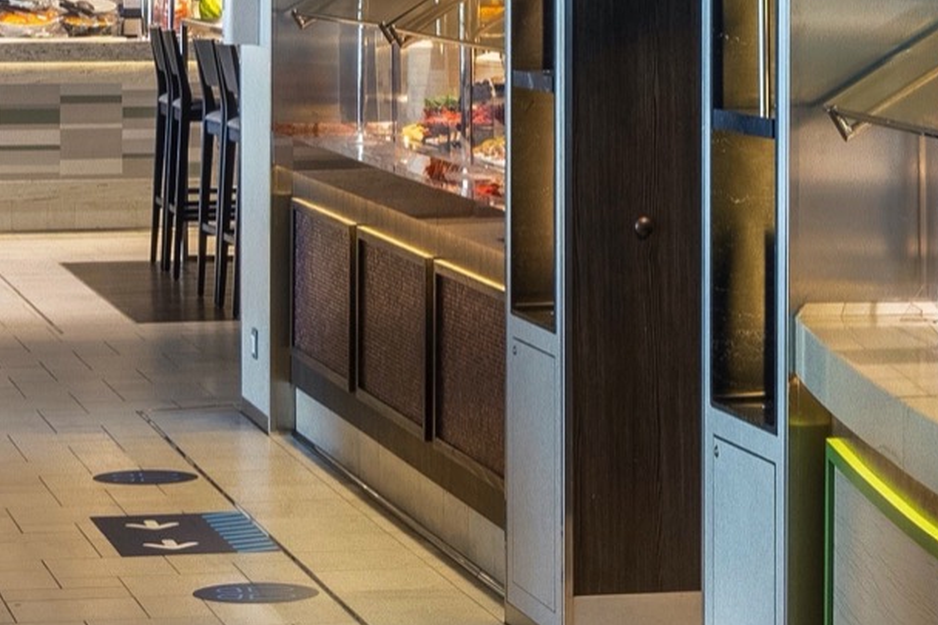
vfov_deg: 8.6
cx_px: 787
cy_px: 20
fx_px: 4115
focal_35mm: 158
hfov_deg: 12.9
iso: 640
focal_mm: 24
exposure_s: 1/15
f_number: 11
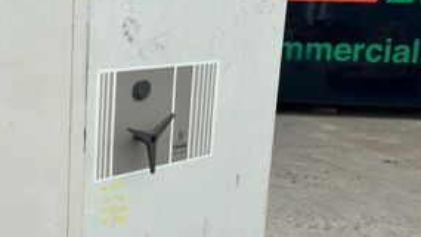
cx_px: 77
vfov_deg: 21.8
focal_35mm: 55
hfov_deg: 36.4
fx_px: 614
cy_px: 123
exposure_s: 1/1562
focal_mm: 6.86
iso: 80
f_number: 1.78
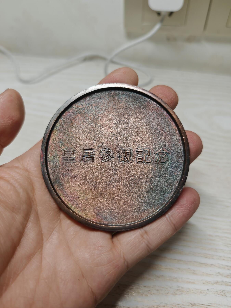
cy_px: 154
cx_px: 116
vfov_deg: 65.3
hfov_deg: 51.4
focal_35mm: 27
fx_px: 240
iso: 80
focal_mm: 7.62
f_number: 1.6
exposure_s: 1/100
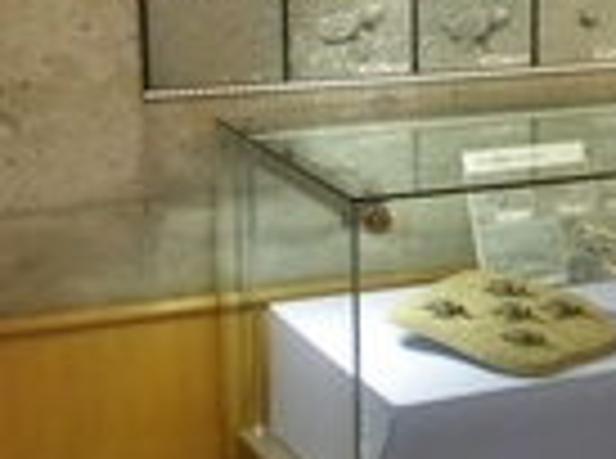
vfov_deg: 13.3
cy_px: 155
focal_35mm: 111
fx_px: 1970
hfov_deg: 16.8
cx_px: 778
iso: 200
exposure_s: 1/5
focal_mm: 6.6
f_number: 3.5
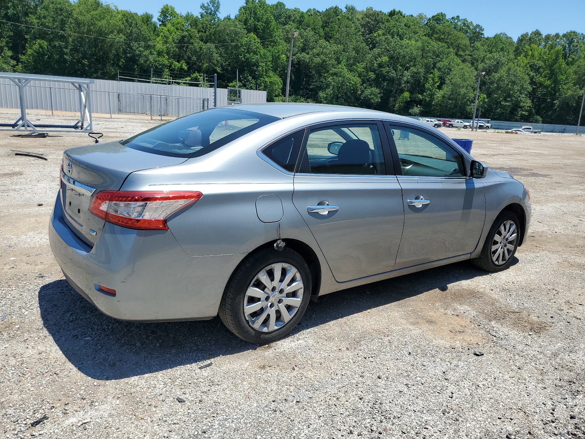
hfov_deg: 67.3
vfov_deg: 53.1
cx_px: 292
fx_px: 439
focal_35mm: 26
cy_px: 220
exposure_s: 1/2500
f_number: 1.5
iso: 50
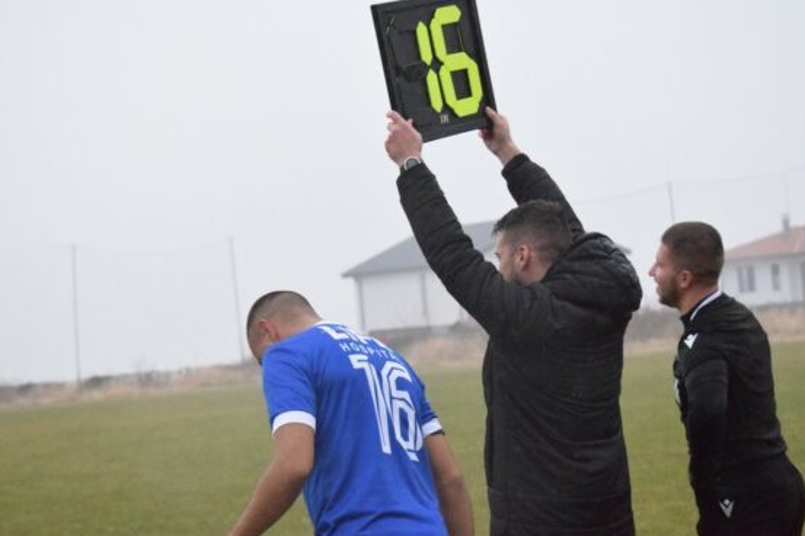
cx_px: 412
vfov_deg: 12.9
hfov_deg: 19.3
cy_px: 280
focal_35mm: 106
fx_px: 2369
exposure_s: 1/640
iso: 12800
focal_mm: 62
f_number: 5.6
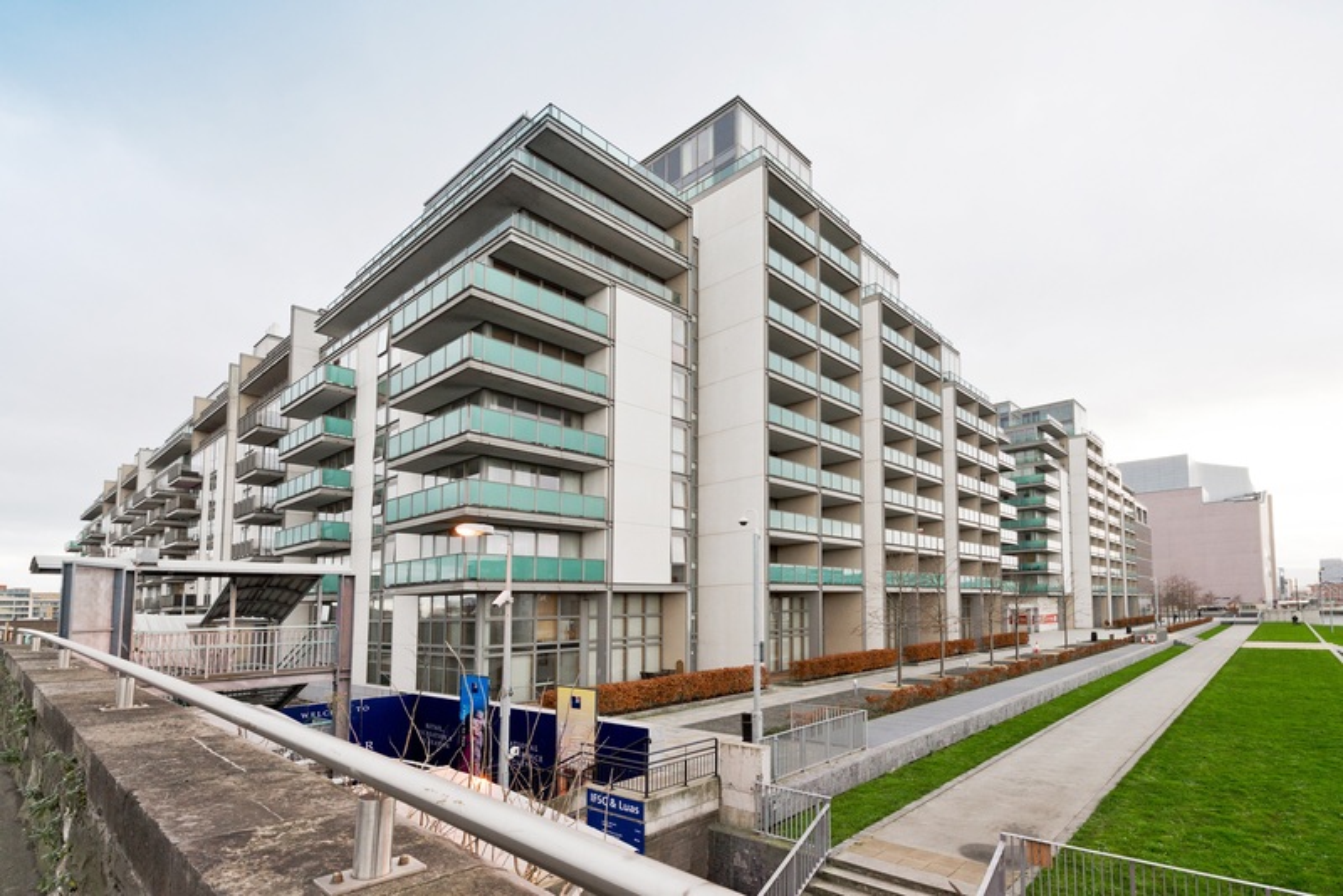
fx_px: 522
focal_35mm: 14
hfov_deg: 104.2
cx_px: 672
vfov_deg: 81.3
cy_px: 448
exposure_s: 1/160
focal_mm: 14
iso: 400
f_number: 6.3
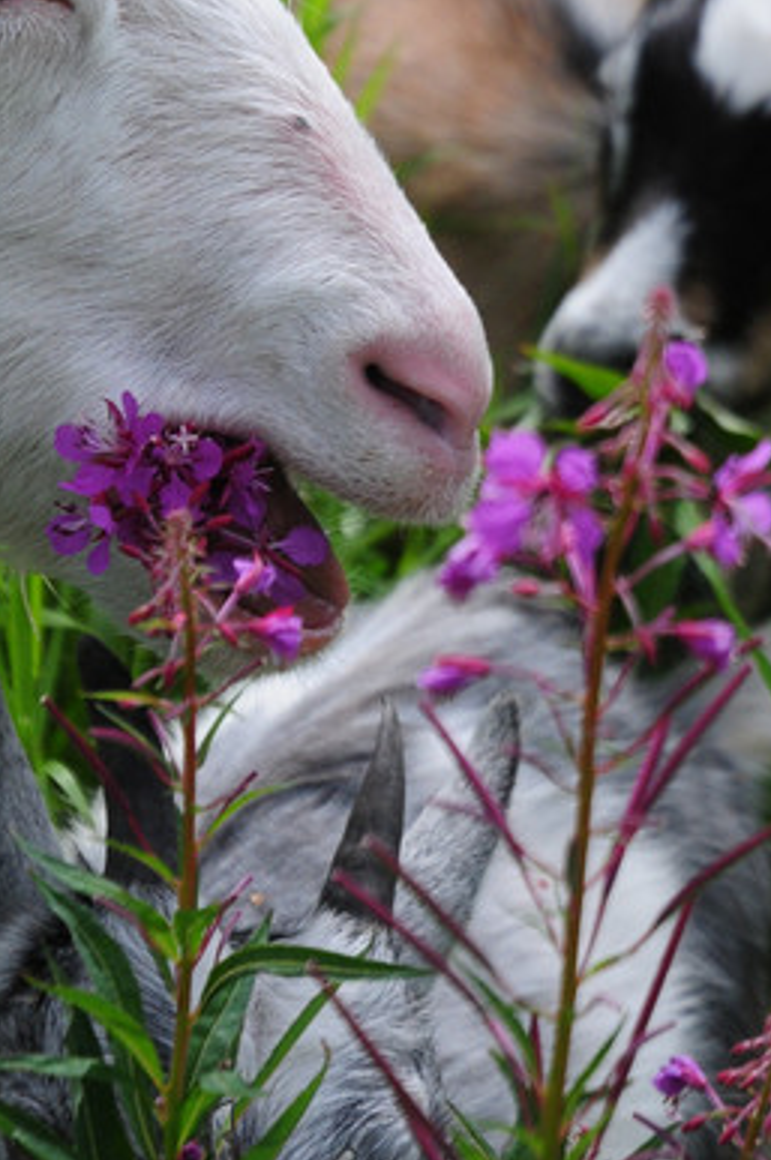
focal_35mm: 271
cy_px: -42
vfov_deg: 7.6
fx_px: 8729
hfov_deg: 5.1
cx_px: 141
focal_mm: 70
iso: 400
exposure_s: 1/2500
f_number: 4.5
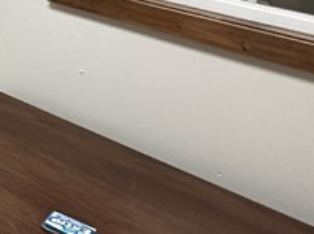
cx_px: -322
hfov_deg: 18.1
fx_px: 643
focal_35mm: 71
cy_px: -122
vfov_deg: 18.3
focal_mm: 2.22
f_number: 2.2
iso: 100
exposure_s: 1/63
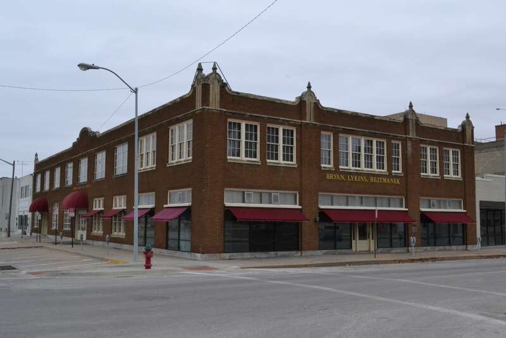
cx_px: 253
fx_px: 506
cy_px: 169
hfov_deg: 53.1
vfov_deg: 36.9
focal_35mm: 36
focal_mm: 24
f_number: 18
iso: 3200
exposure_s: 1/640
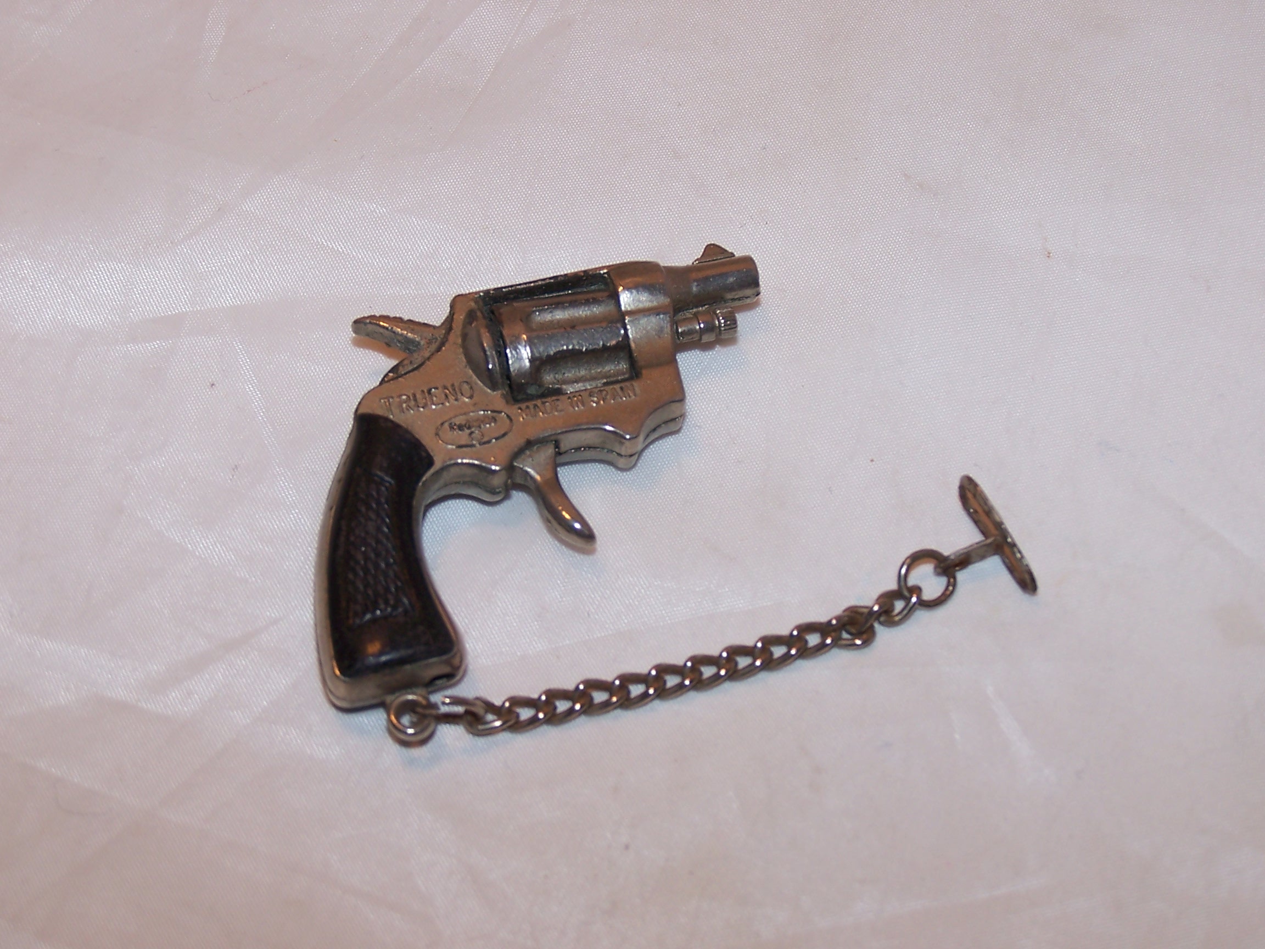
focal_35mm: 75
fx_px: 2741
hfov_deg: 26.0
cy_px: 474
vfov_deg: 19.6
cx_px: 632
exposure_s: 1/60
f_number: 3.2
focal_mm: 12.4
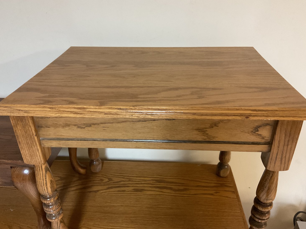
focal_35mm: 30
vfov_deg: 46.8
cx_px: 152
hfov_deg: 60.0
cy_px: 118
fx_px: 265
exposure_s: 1/40
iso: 320
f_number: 1.8
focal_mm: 3
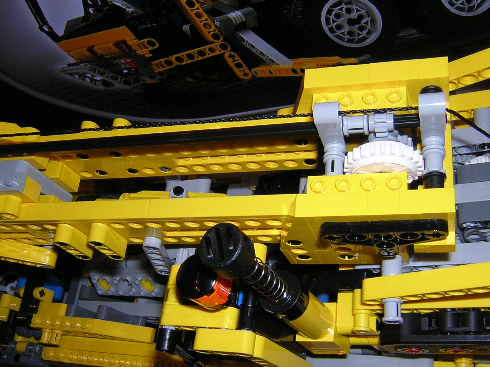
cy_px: 184
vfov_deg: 36.0
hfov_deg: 46.8
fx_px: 566
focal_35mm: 40
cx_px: 245
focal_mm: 5.2
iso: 100
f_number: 5.4
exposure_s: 1/60.1
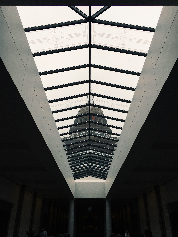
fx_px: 199
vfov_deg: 61.7
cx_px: 89
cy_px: 118
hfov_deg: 48.2
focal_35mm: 29
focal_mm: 4.15
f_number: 2.2
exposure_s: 1/210
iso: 25
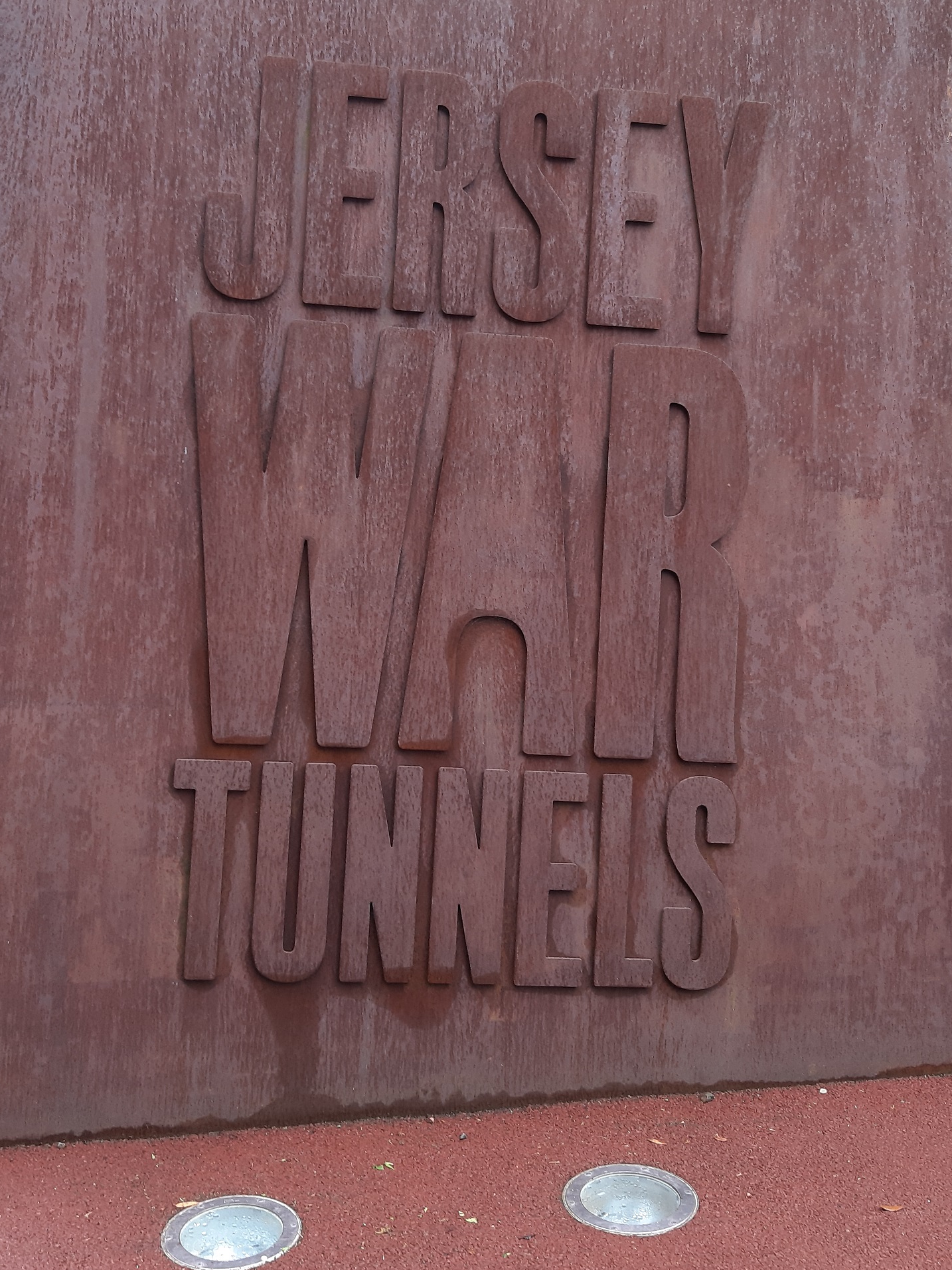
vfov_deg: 46.5
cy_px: 504
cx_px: 435
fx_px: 1467
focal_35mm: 40
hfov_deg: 35.9
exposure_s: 1/50
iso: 50
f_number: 1.7
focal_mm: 3.93
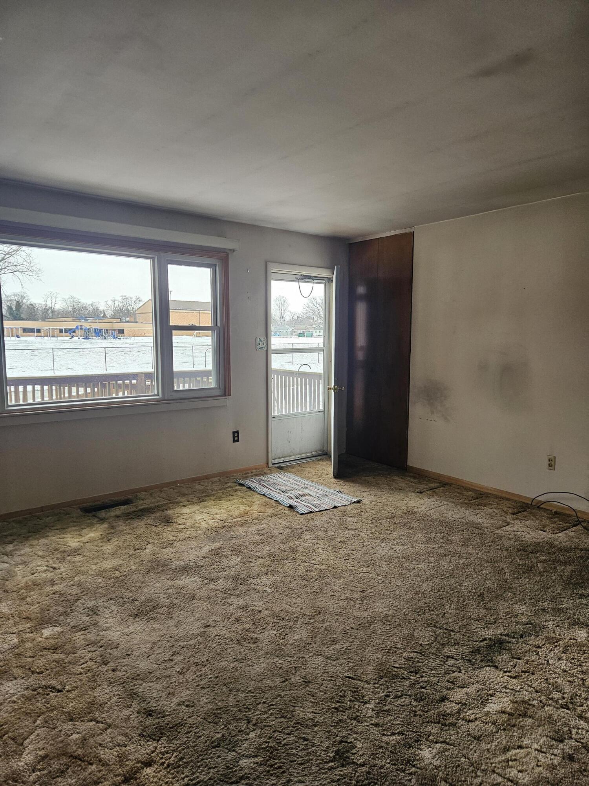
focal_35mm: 23
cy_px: 393
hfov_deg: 58.9
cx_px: 294
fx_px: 522
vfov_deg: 73.9
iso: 160
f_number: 1.8
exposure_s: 1/120
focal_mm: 5.4
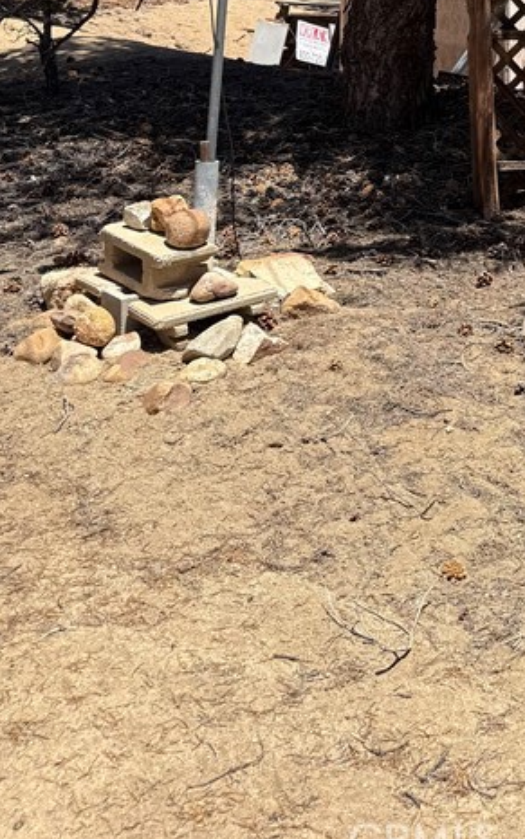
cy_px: -58
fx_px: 1281
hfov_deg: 21.4
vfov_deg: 32.4
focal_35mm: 56
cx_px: 646
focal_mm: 6.76
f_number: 1.78
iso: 80
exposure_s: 1/2053
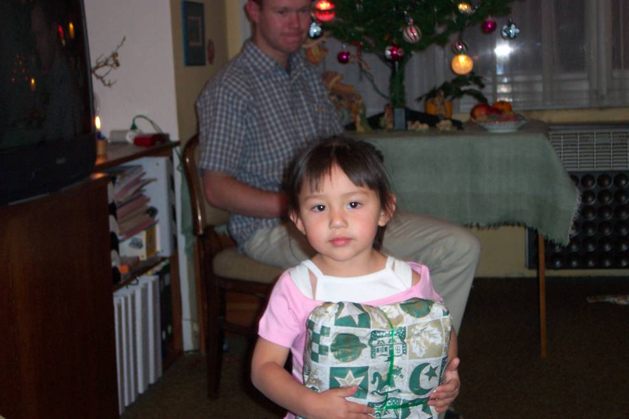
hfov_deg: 31.9
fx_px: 1101
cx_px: 314
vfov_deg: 21.6
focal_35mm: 63
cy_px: 210
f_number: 3.4
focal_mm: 13.3
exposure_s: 1/45
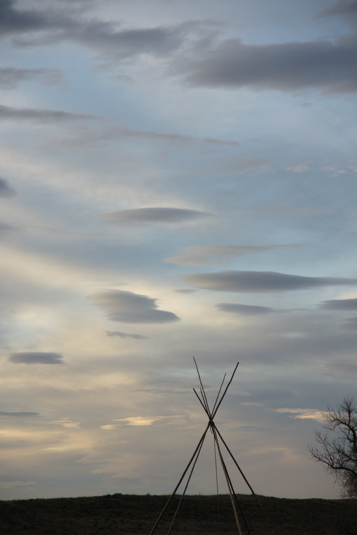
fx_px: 2008
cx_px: 178
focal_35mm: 135
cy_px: 268
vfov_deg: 15.2
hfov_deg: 10.2
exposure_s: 1/160
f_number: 5.6
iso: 200
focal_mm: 90
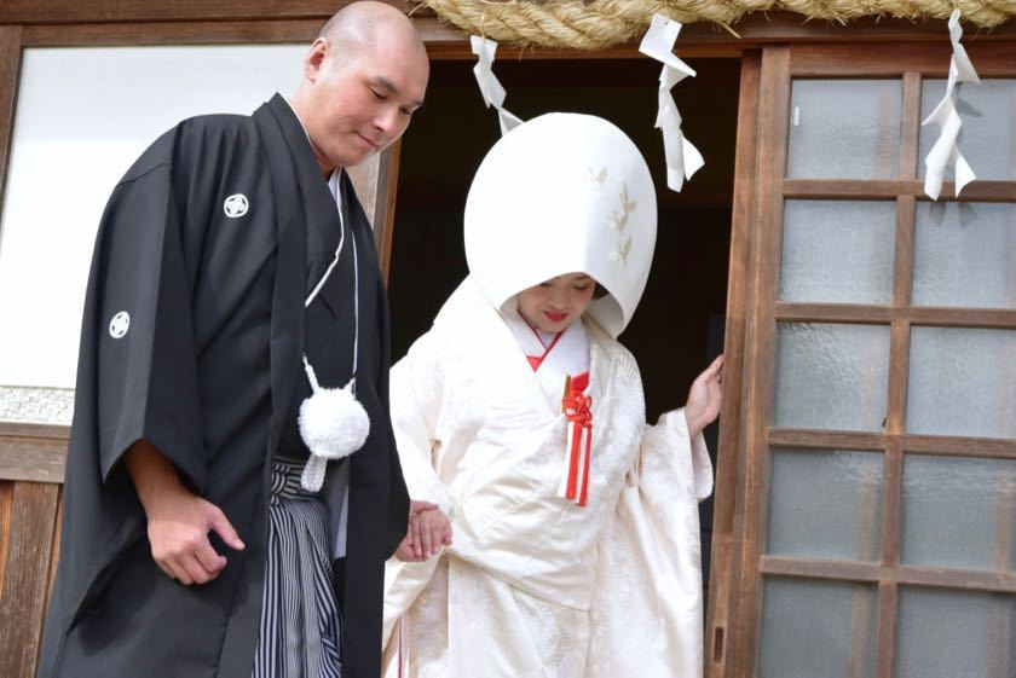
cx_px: 508
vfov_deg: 22.6
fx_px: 1694
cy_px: 339
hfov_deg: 33.4
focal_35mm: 60
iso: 1000
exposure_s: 1/640
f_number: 8
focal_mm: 60
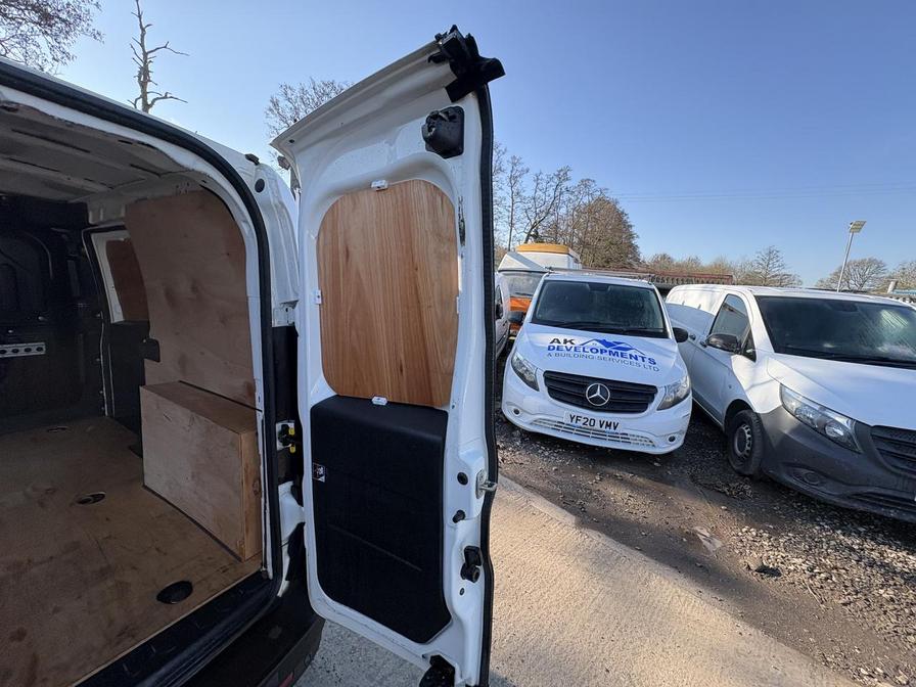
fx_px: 370
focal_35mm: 14
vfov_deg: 85.7
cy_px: 344
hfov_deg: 102.1
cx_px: 458
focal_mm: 2.22
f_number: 2.2
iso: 40
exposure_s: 1/451
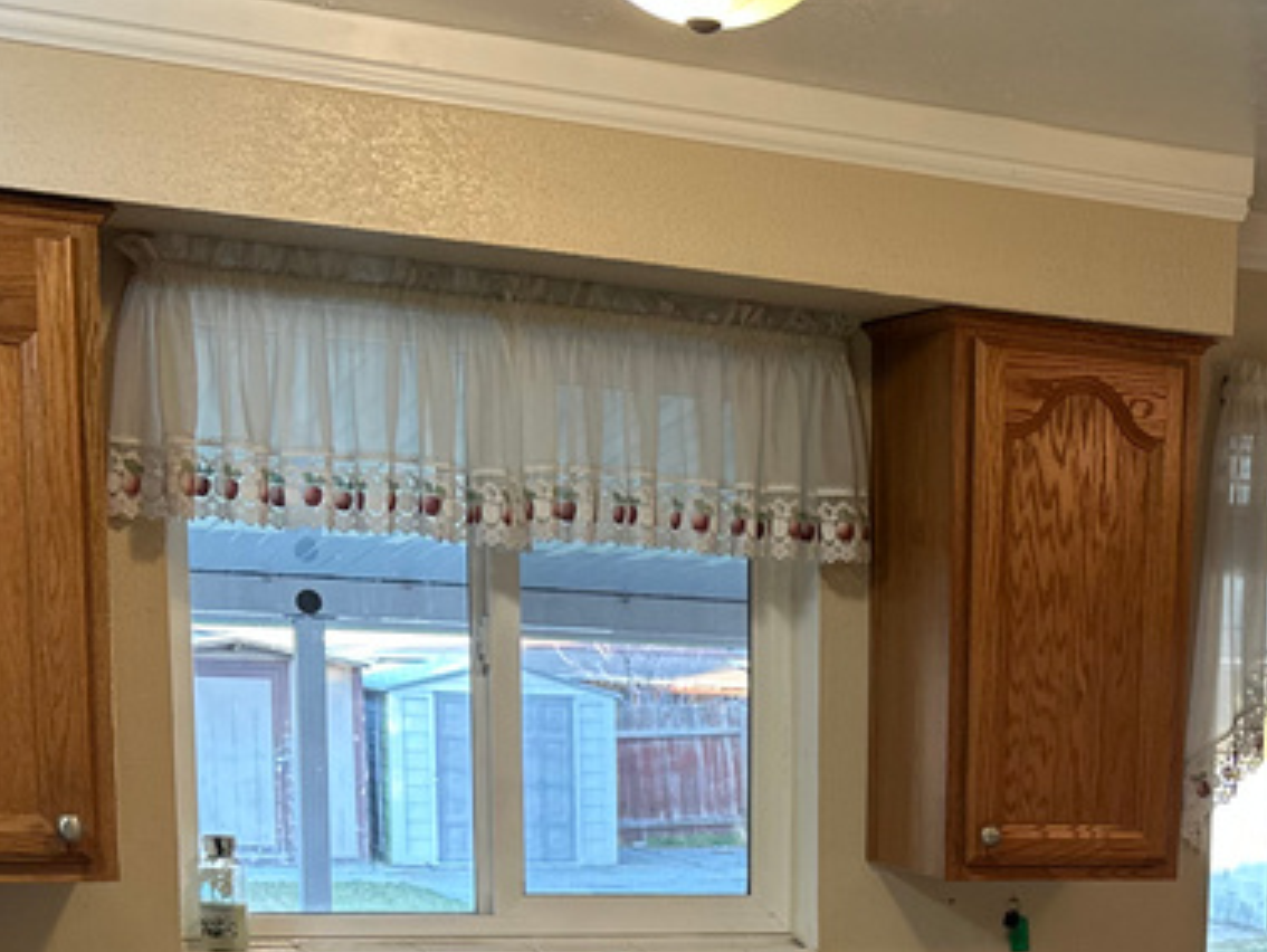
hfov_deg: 28.4
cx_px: 1197
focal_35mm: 65
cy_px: 1096
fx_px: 2381
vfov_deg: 21.3
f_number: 1.78
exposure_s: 1/120
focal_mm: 6.86
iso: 200
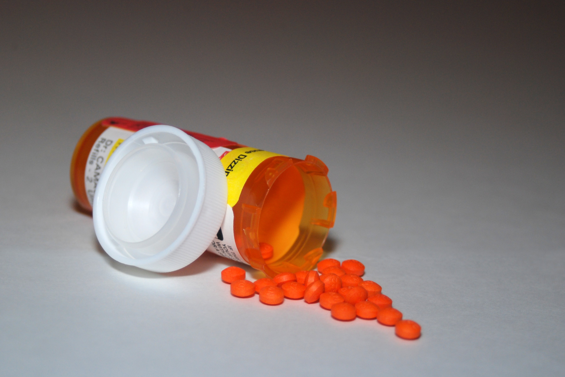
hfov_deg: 21.9
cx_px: 282
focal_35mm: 93
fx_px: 1459
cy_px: 188
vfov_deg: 14.7
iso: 280
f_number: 5.6
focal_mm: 62
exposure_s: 1/60
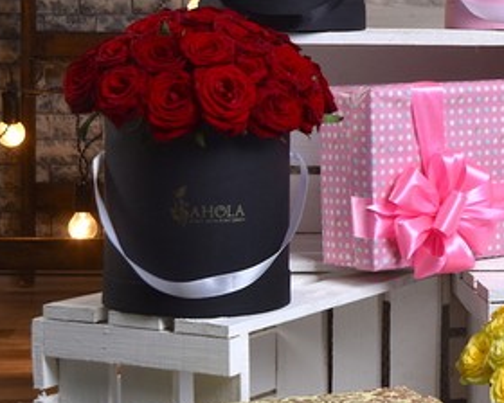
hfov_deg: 13.6
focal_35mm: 137
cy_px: 161
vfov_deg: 11.3
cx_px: 650
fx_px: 2044
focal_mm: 48
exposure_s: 1/125
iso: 200
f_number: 6.3
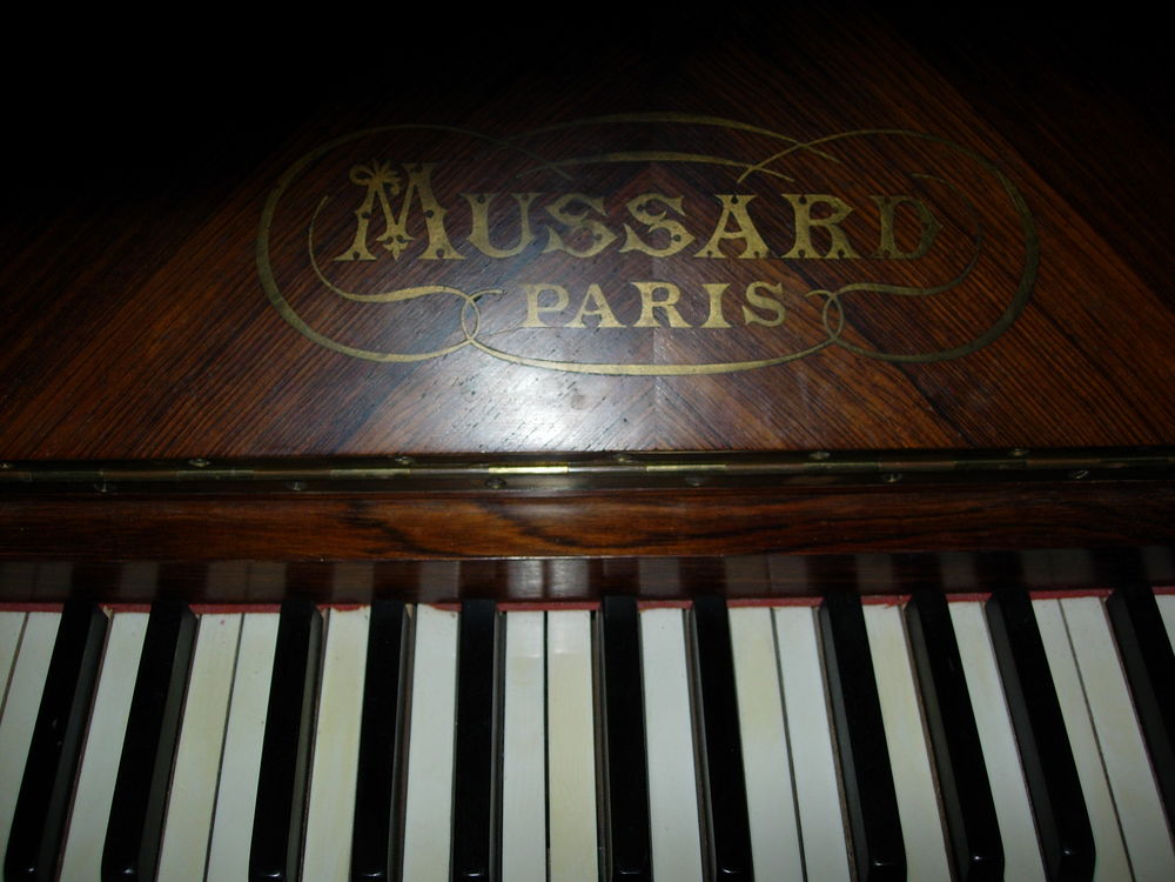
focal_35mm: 38
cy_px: 441
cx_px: 588
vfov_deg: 37.7
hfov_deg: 49.0
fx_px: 1290
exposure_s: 1/64
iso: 79
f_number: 2.8
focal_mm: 7.8
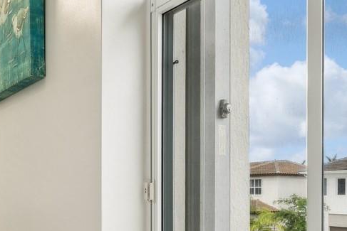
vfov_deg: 28.4
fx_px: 443
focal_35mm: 46
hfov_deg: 42.7
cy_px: 197
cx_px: 183
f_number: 9
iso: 200
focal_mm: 14
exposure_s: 1/40
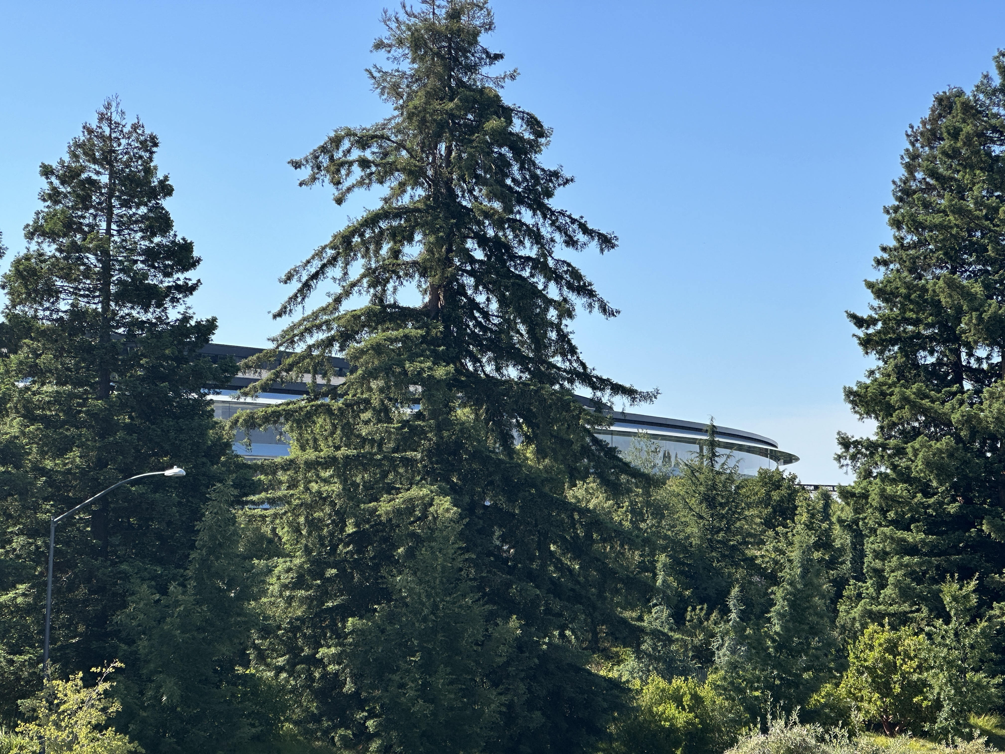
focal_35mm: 77
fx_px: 2236
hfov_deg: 25.3
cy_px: 377
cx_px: 502
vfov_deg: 19.1
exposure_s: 1/1024
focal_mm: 9
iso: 32
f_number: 2.8
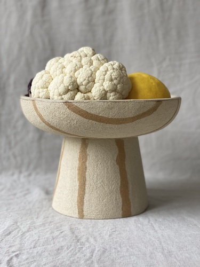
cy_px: 134
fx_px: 401
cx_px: 100
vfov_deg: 36.8
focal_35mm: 52
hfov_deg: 28.0
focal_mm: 6
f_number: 2
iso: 80
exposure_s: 1/122
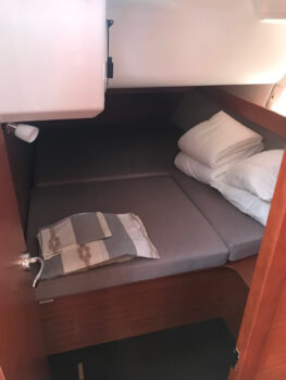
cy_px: 190
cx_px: 143
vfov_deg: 63.4
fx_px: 308
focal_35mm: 28
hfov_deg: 49.8
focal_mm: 3.99
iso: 80
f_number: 1.8
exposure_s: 1/8
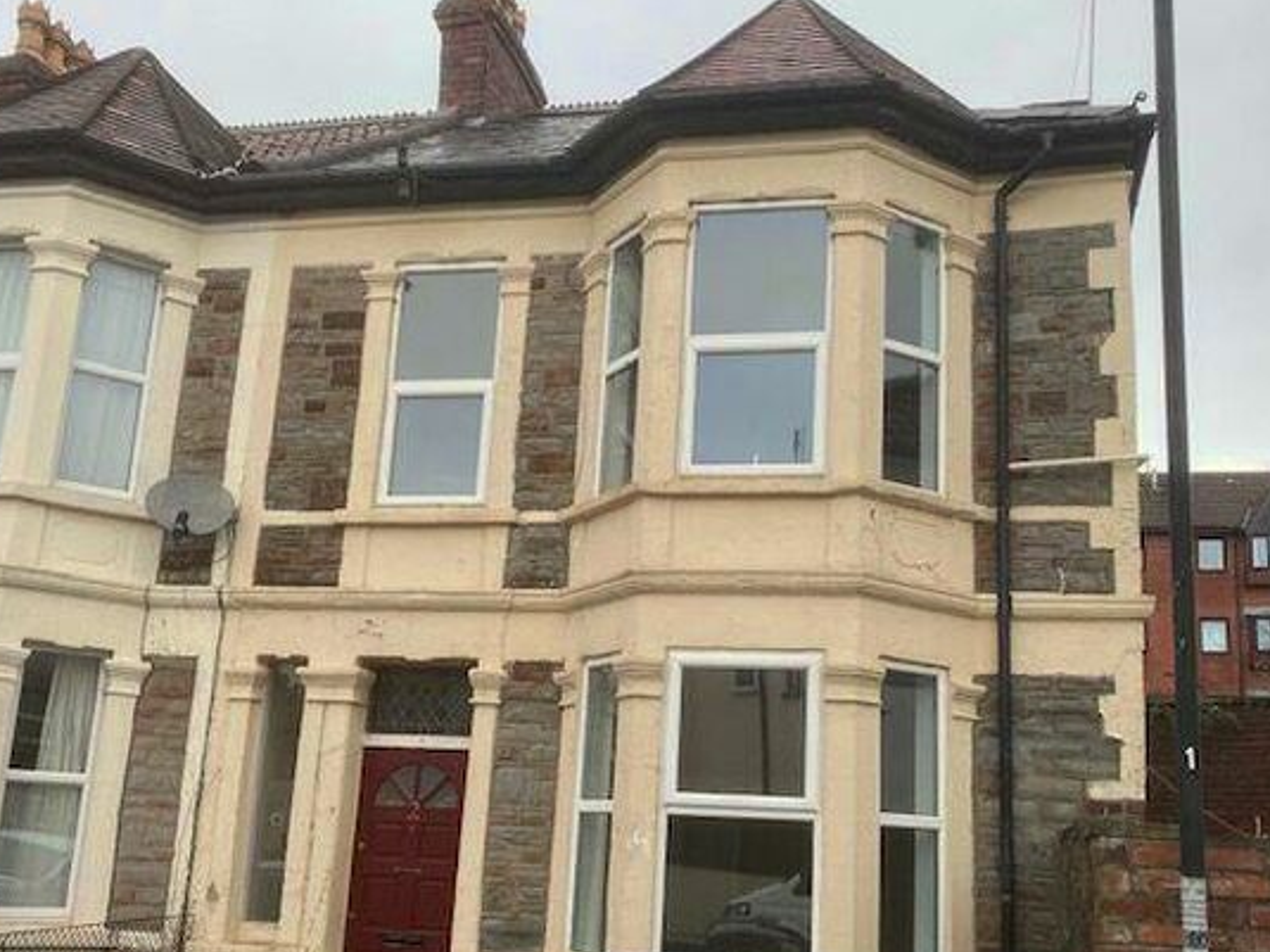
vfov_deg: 41.6
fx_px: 1247
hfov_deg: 53.9
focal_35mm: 34
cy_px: 576
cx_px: 681
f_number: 1.8
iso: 32
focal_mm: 4.25
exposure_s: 1/122
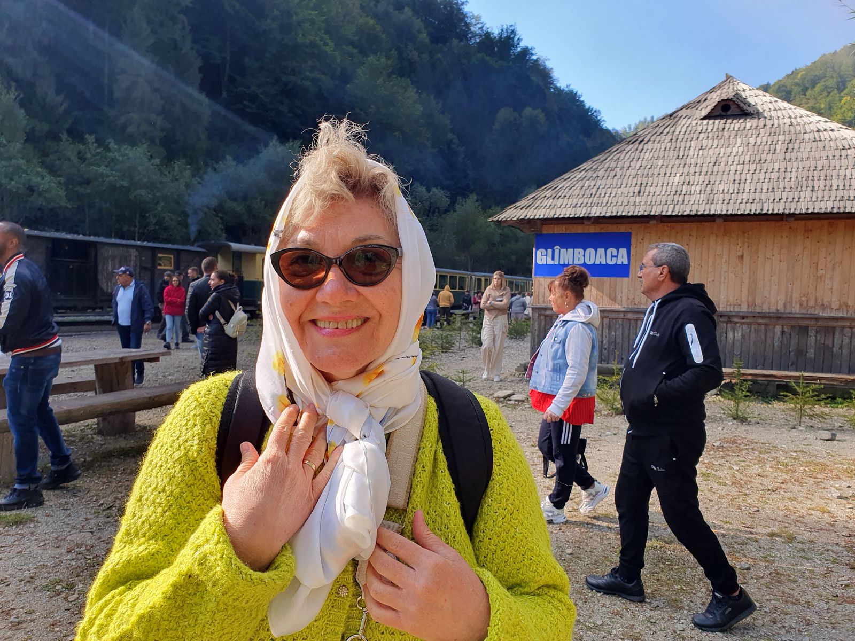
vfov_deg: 53.1
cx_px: 428
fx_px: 642
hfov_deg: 67.3
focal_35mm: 26
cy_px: 320
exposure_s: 1/423
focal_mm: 4.3
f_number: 2.4
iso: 50
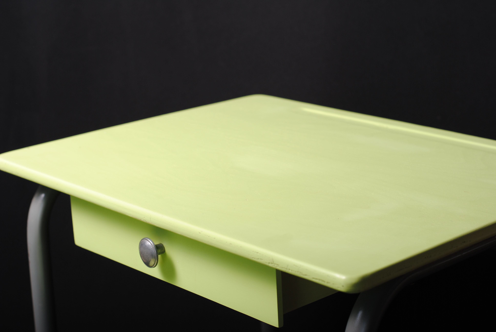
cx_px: 248
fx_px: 1035
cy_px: 166
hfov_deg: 27.0
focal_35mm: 75
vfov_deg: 18.2
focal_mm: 50
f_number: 5
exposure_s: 1/200
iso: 100
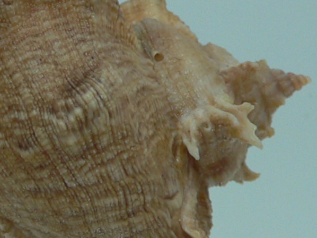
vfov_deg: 12.4
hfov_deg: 16.4
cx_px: 8
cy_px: 217
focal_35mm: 118
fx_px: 1080
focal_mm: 4.6
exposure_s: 1/60
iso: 80
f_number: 2.8
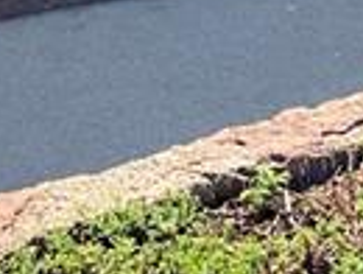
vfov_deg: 6.2
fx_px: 2395
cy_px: -438
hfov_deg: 8.7
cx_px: 179
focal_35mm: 228
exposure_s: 1/842
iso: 25
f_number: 1.8
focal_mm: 3
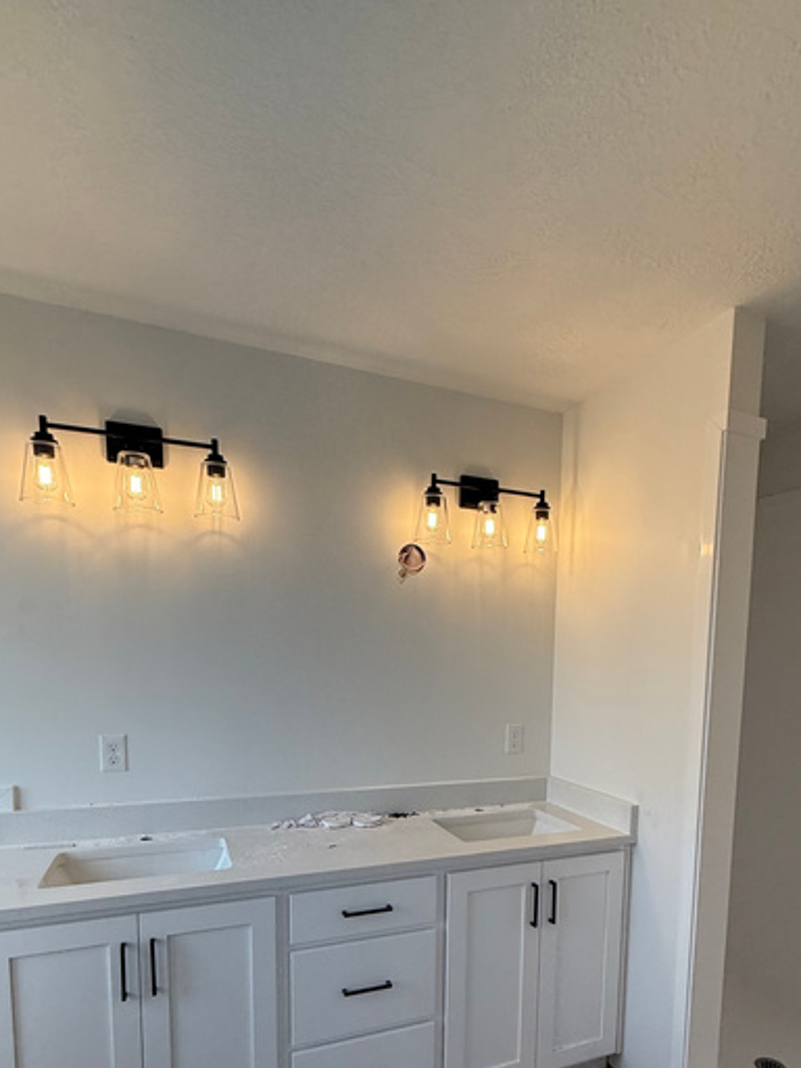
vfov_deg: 75.9
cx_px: 469
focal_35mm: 21
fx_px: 648
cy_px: 732
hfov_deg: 63.0
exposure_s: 1/331
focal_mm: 2.22
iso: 64
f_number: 2.2
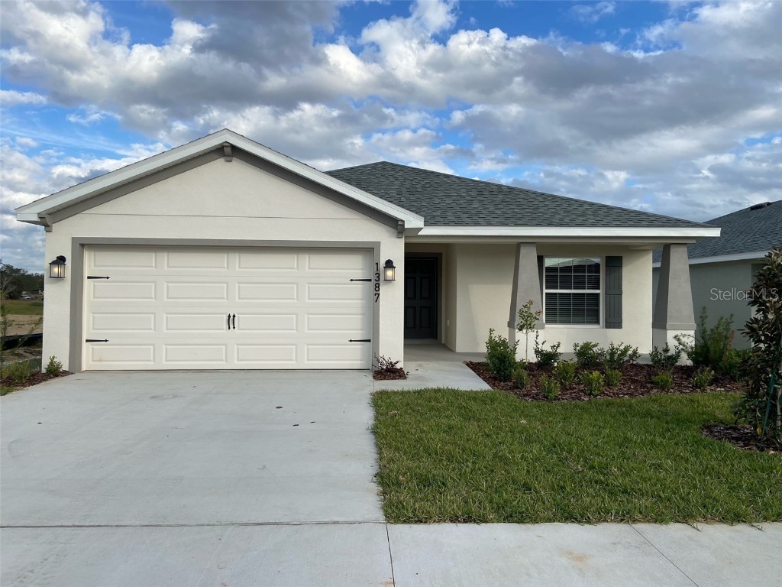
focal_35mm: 26
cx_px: 391
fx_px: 587
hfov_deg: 67.3
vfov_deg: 53.1
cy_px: 294
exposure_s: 1/2625
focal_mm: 4.25
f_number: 1.8
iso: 32
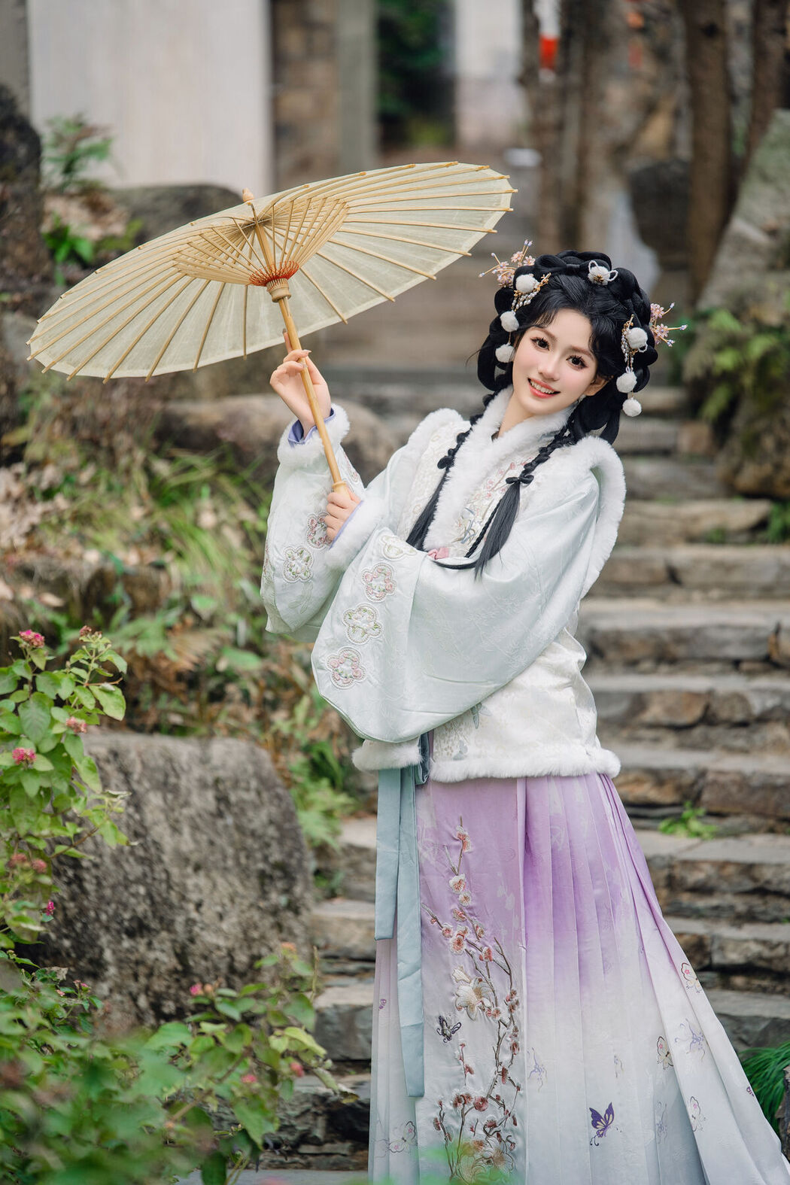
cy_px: 592
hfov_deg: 10.3
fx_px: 4378
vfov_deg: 15.4
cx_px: 395
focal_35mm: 133
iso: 100
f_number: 2.8
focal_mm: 133
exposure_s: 1/320
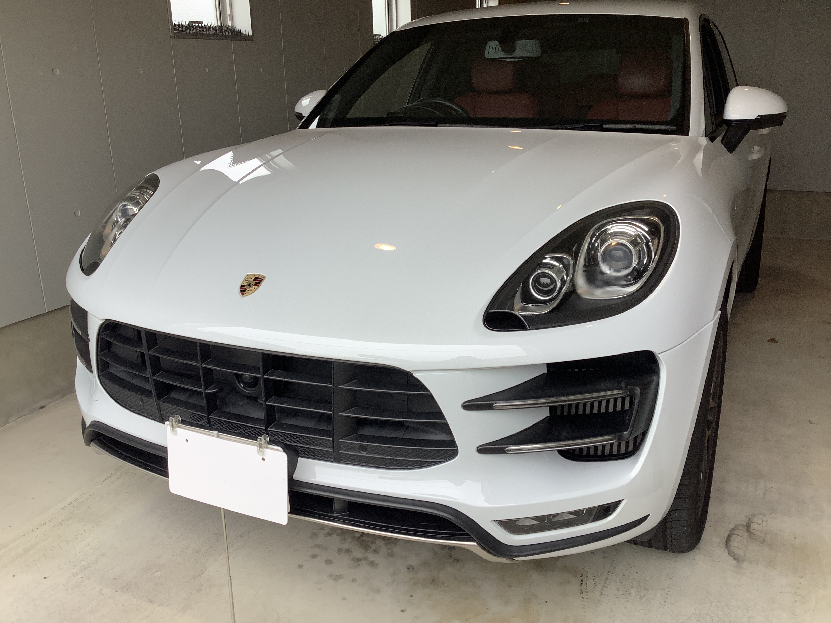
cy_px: 312
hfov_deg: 58.4
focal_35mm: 31
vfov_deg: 45.4
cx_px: 416
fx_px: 744
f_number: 2.4
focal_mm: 3.3
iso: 25
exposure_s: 1/186
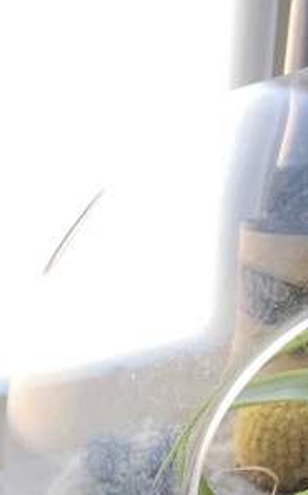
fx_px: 1346
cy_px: 737
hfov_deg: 12.7
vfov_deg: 18.5
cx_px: -87
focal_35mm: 100
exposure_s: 1/149
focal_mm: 3.99
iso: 20
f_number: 1.8
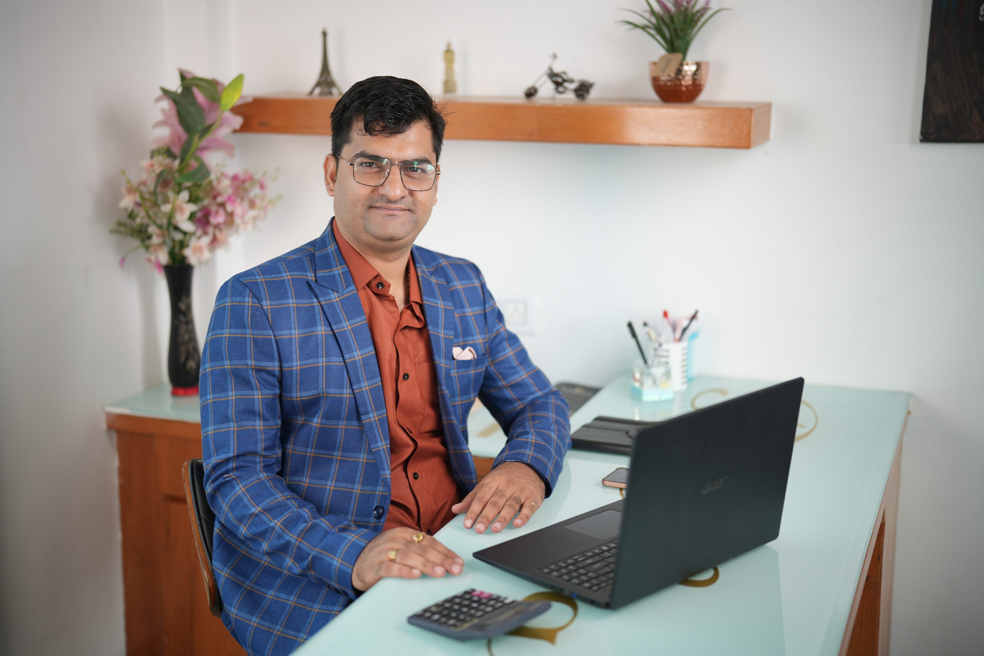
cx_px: 492
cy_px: 328
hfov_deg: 39.6
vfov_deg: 27.0
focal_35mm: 50
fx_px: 1367
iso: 100
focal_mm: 50
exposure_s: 1/100
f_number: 1.4
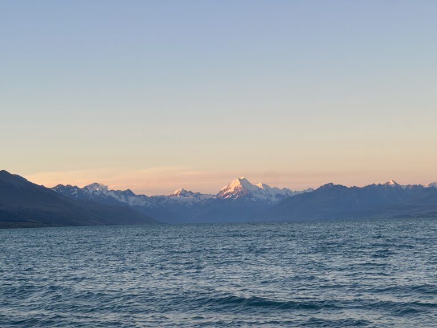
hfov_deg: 25.3
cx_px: 218
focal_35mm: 77
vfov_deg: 19.1
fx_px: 972
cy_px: 164
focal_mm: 9
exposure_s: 1/99
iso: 32
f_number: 2.8
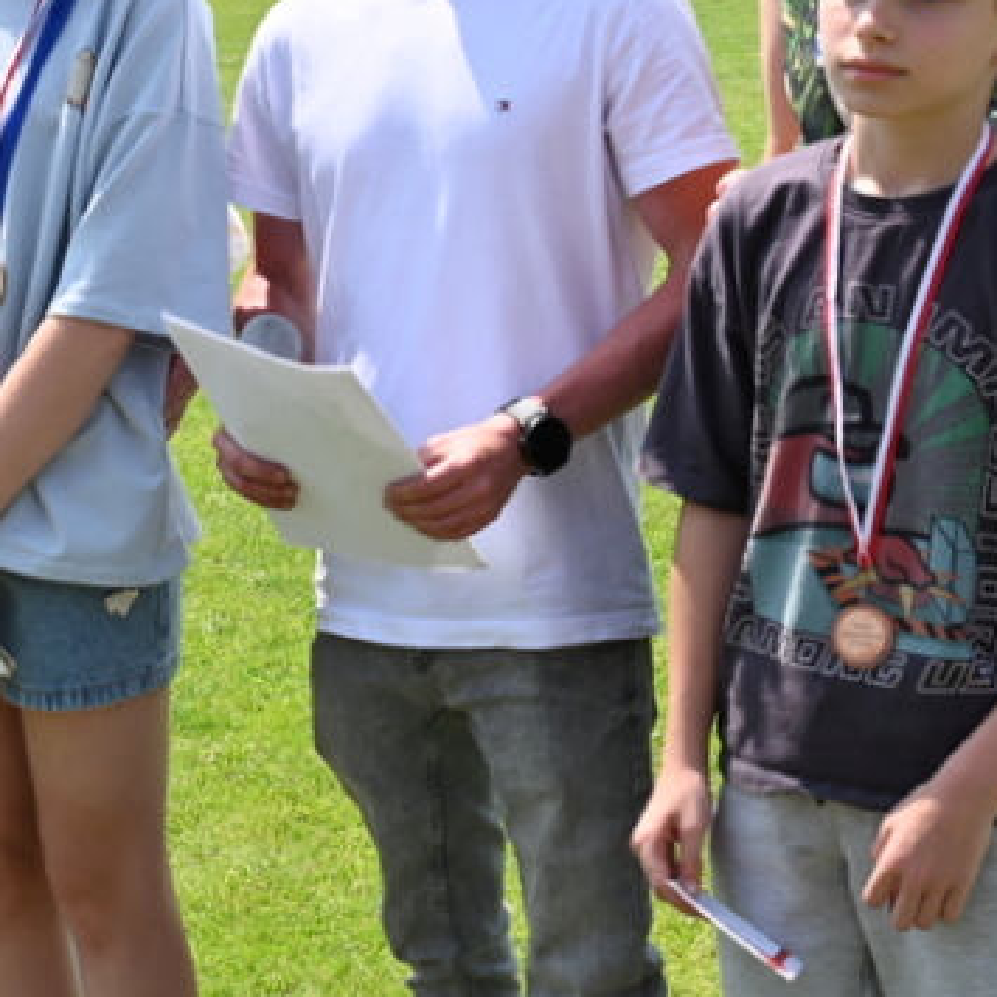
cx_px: 337
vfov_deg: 18.6
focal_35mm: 93
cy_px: 442
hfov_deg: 18.5
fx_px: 3045
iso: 100
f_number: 6.3
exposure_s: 1/320
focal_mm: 32.5
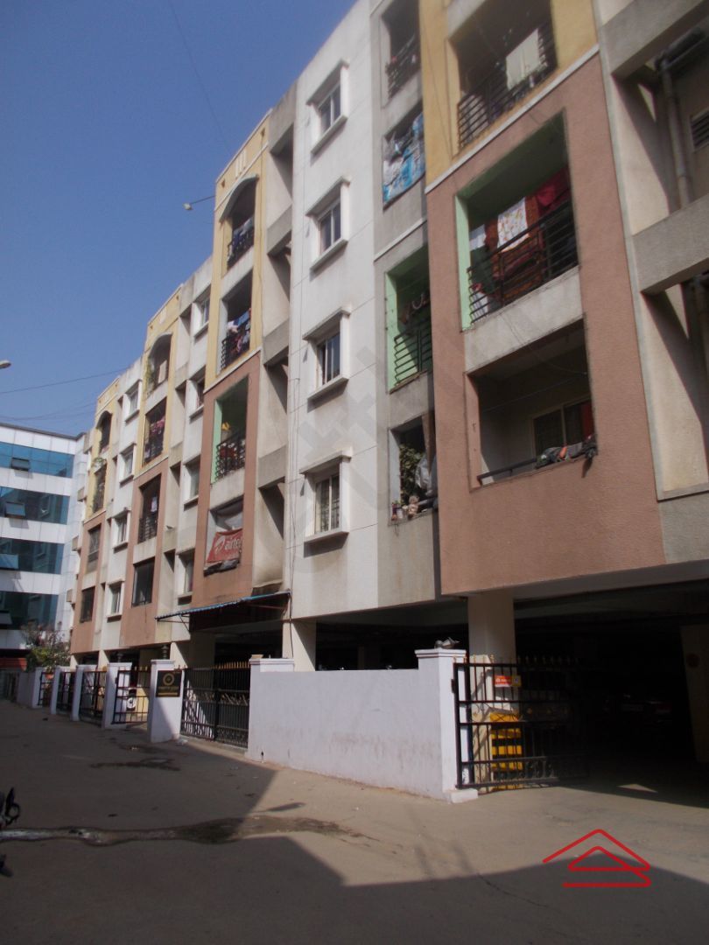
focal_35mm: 26
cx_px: 354
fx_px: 710
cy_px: 472
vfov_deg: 67.3
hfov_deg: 53.1
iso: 80
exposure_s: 1/250
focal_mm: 4.6
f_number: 8
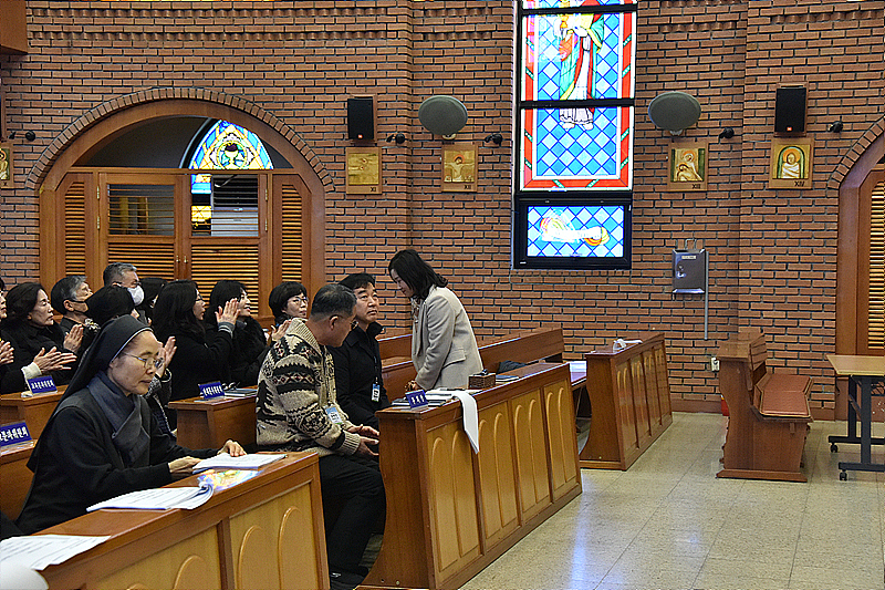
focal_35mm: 68
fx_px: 1671
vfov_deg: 20.0
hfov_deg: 29.7
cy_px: 295
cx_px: 442
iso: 5000
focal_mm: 68
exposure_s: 1/125
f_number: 6.3
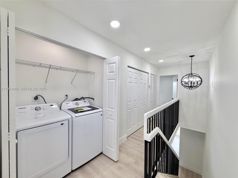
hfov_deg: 102.1
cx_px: 119
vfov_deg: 85.7
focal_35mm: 14
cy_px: 89
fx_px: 96
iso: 64
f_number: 2.2
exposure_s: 1/120
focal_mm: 2.22
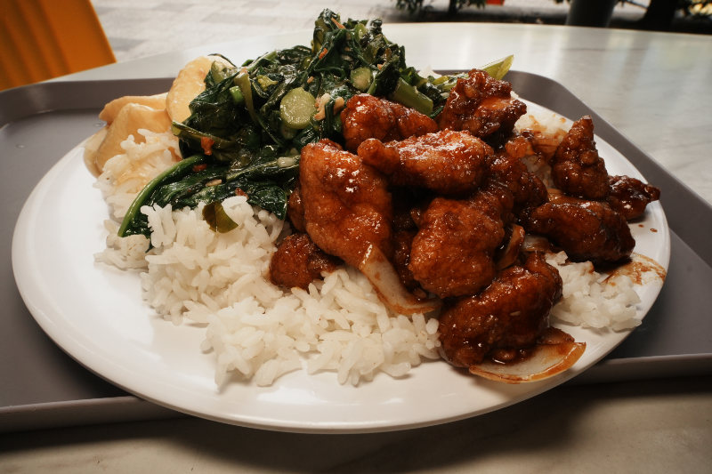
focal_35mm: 22
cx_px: 356
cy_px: 237
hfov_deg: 77.3
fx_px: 445
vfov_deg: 56.1
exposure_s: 1/50
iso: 250
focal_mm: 15
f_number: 16
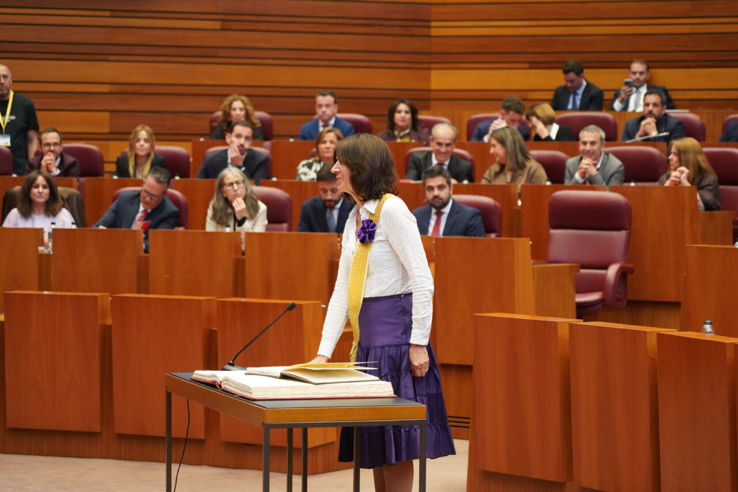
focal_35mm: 105
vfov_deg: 13.0
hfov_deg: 19.5
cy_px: 246
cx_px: 369
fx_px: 2152
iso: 6400
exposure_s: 1/320
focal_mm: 105
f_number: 4
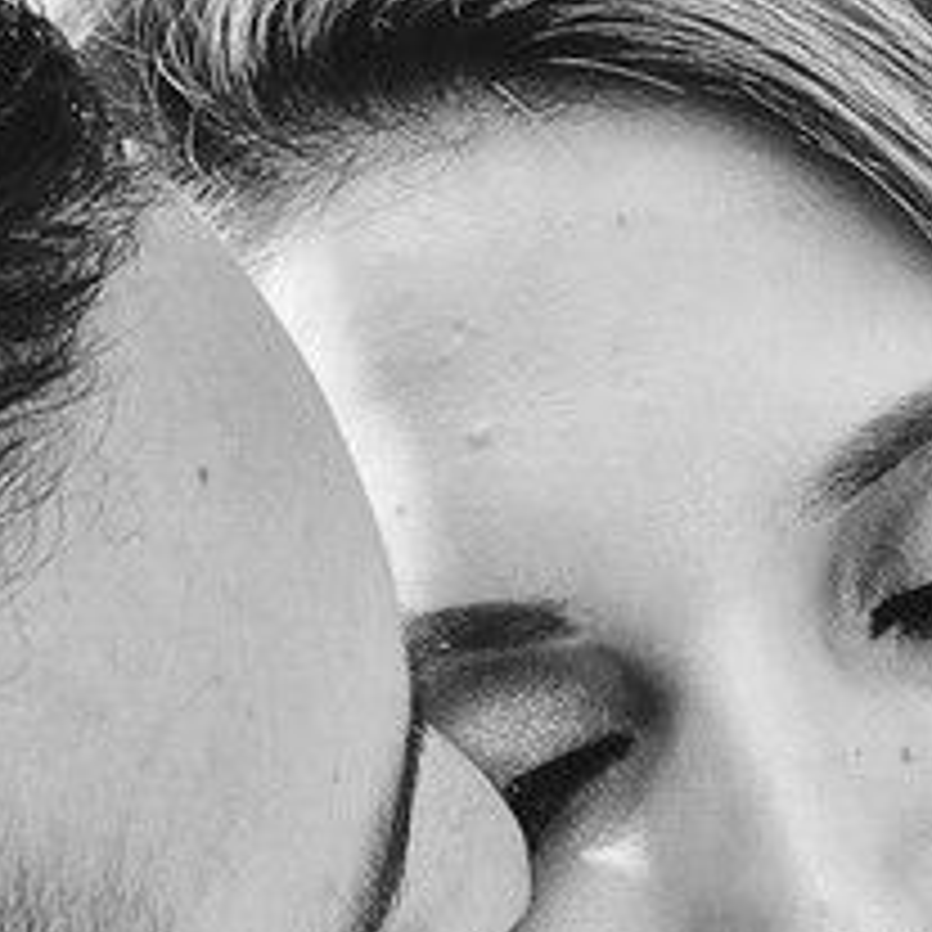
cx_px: 432
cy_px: 964
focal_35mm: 177
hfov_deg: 9.9
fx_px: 5392
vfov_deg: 9.8
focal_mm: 24.3
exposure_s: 1/125
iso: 320
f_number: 6.4
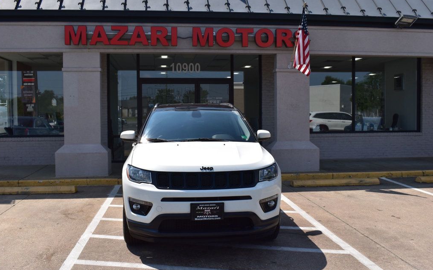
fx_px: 437
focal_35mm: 37
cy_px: 132
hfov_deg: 52.8
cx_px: 215
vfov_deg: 34.4
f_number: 11
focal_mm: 24
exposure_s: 1/500
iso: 320
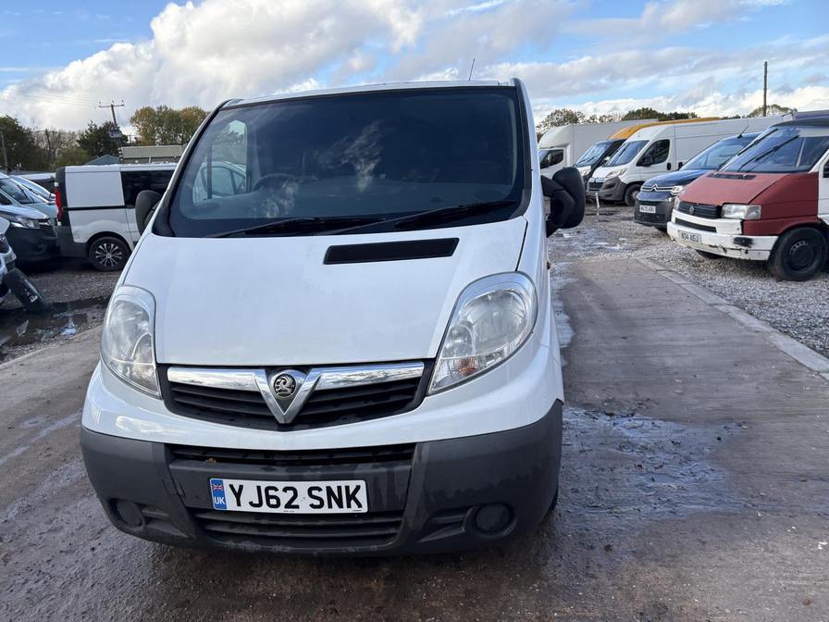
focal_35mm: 26
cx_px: 414
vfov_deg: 53.1
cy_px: 311
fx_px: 623
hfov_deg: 67.3
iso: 50
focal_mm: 5.96
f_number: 1.6
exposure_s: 1/1135
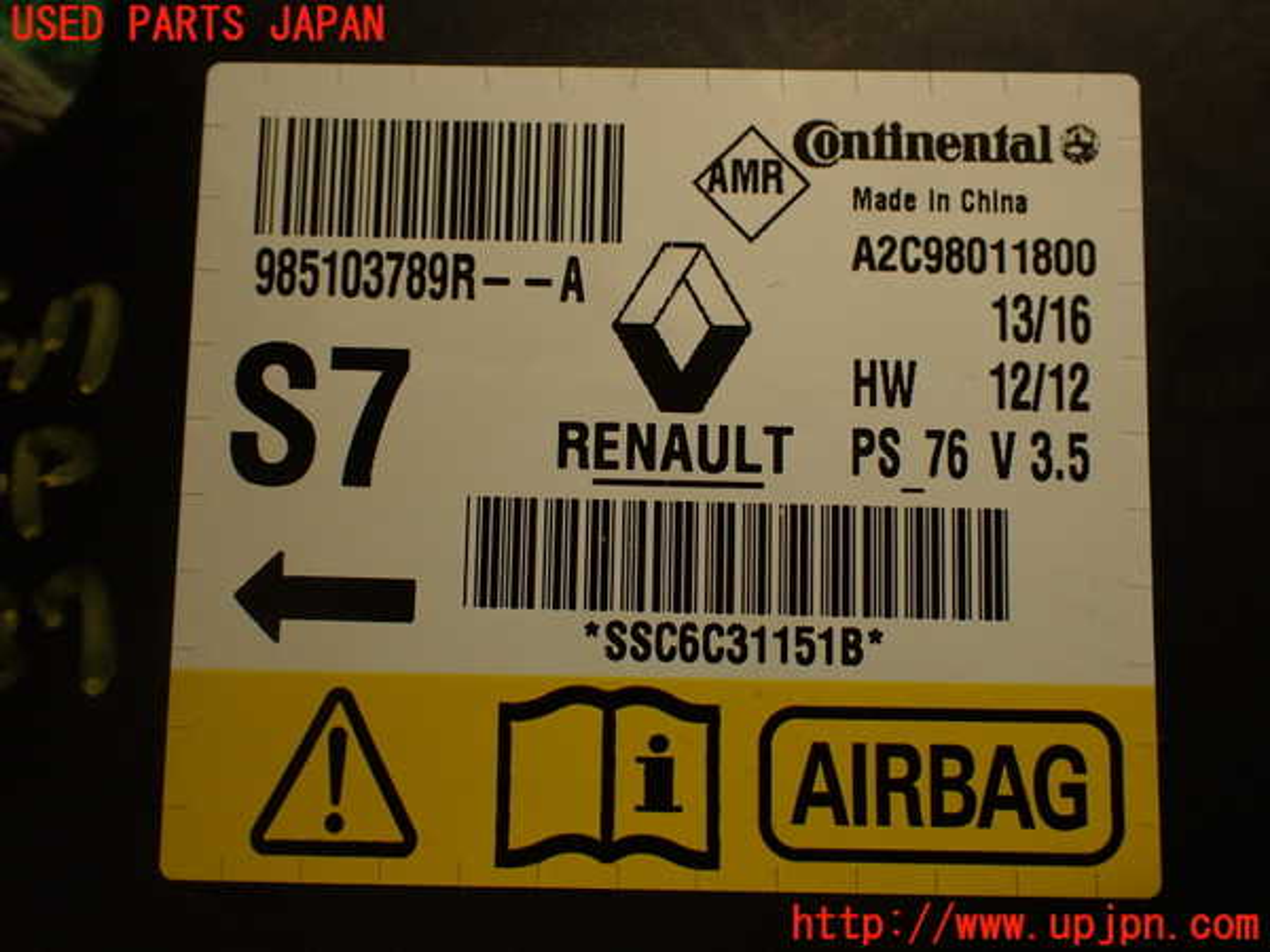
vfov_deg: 39.7
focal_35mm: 36
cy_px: 476
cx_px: 635
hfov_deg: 51.4
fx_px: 1321
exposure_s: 1/80
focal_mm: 6.37
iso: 200
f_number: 2.5
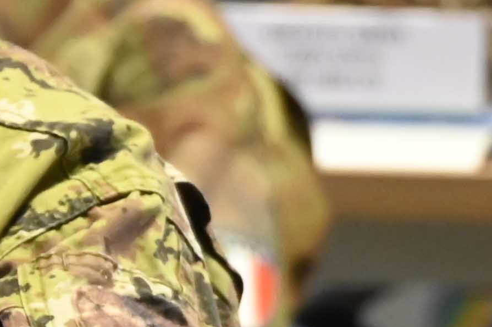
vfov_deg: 1.7
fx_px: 11073
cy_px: 84
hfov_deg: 2.5
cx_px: 1241
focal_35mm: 811
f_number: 6.3
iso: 7200
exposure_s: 1/60
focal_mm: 120
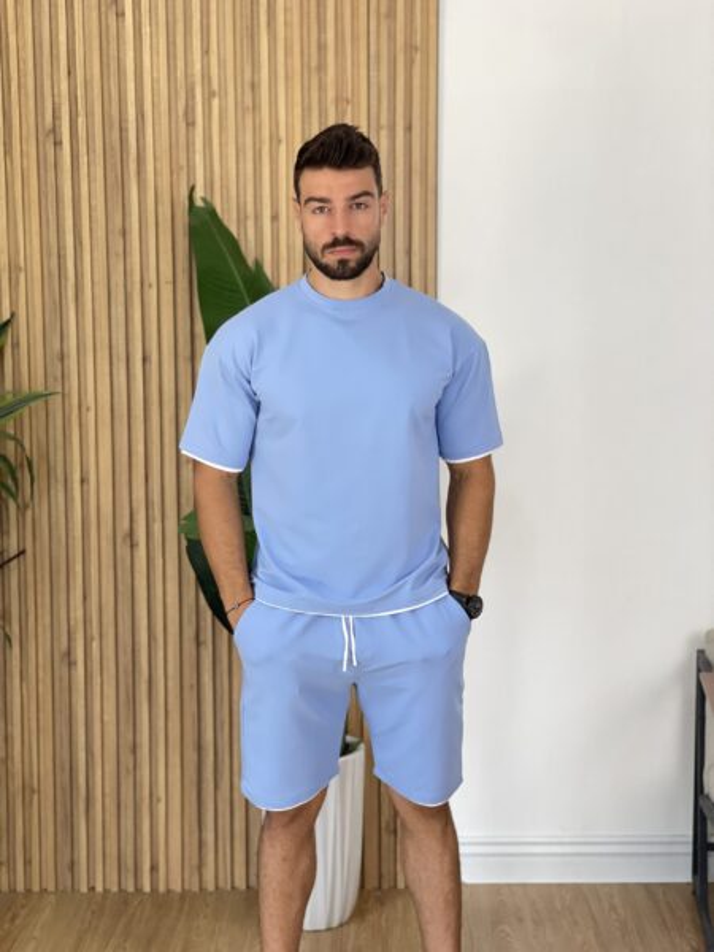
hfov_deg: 28.0
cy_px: 476
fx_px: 1430
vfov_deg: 36.8
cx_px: 357
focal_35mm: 52
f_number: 2
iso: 64
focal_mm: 6
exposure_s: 1/122
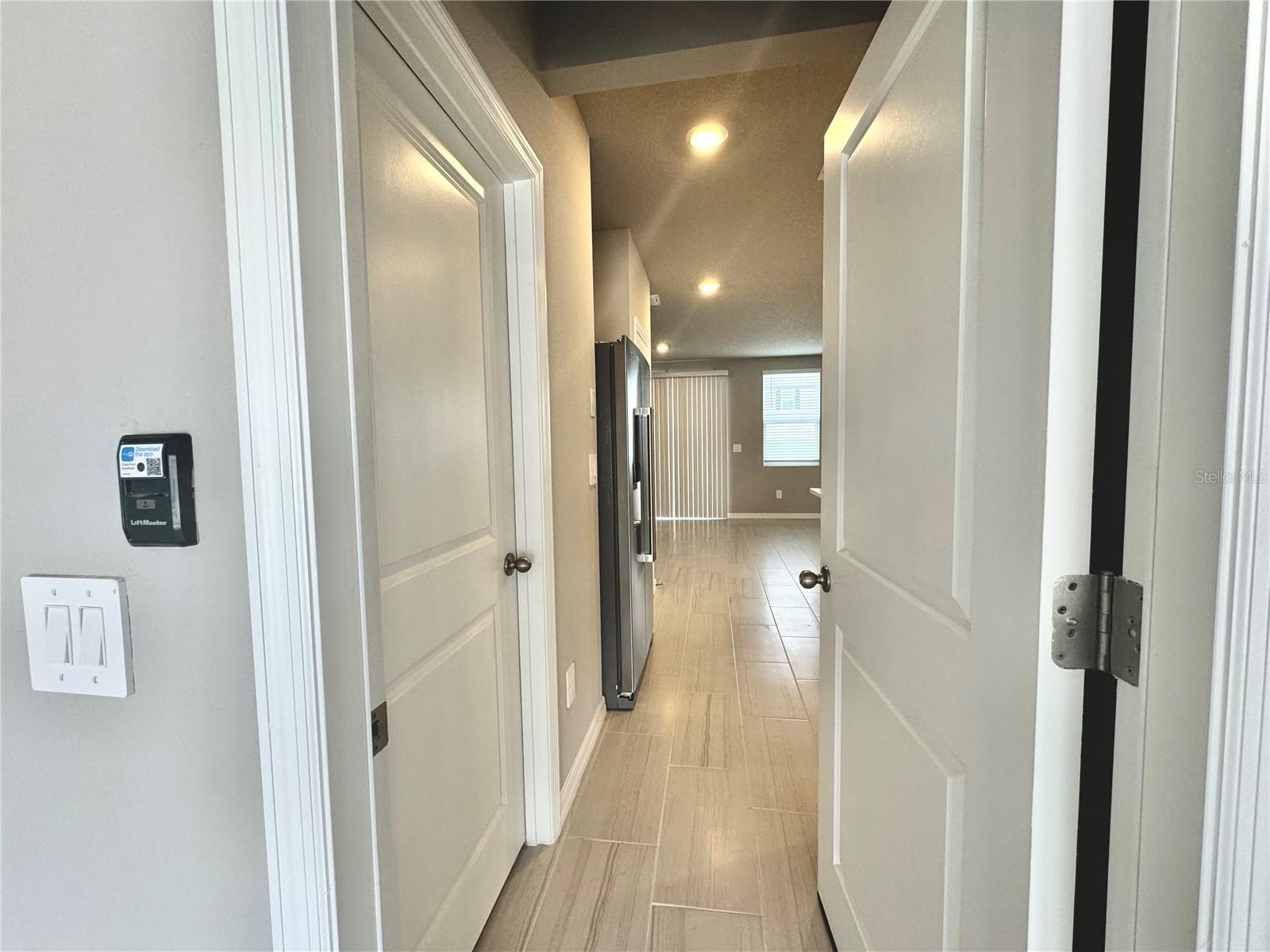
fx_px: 514
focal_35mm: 14
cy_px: 476
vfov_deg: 85.7
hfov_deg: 102.1
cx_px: 635
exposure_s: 1/120
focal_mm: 2.22
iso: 160
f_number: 2.2
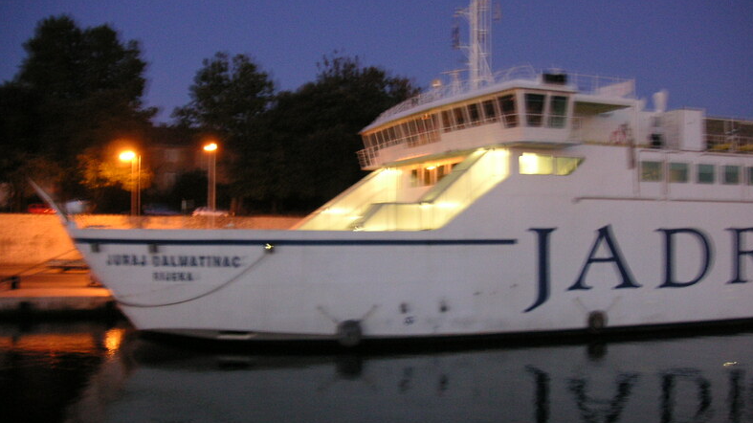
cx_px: 381
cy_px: 209
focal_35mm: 41
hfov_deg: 49.4
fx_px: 818
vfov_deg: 29.0
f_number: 2.8
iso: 100
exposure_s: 1/1.6
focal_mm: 6.1
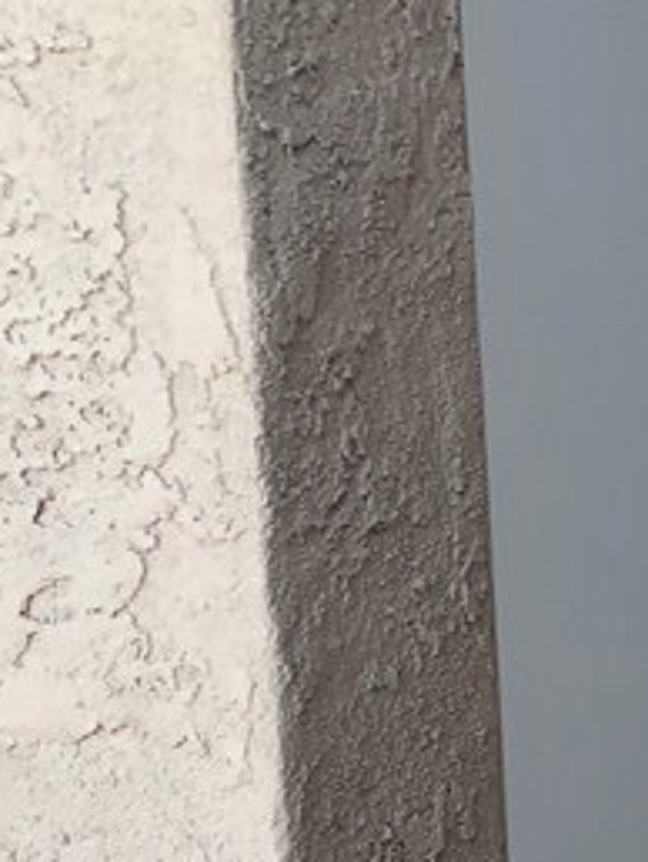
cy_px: 511
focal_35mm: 111
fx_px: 2766
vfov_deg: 17.7
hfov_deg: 12.3
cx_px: 1159
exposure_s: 1/120
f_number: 1.8
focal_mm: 3.99
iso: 50
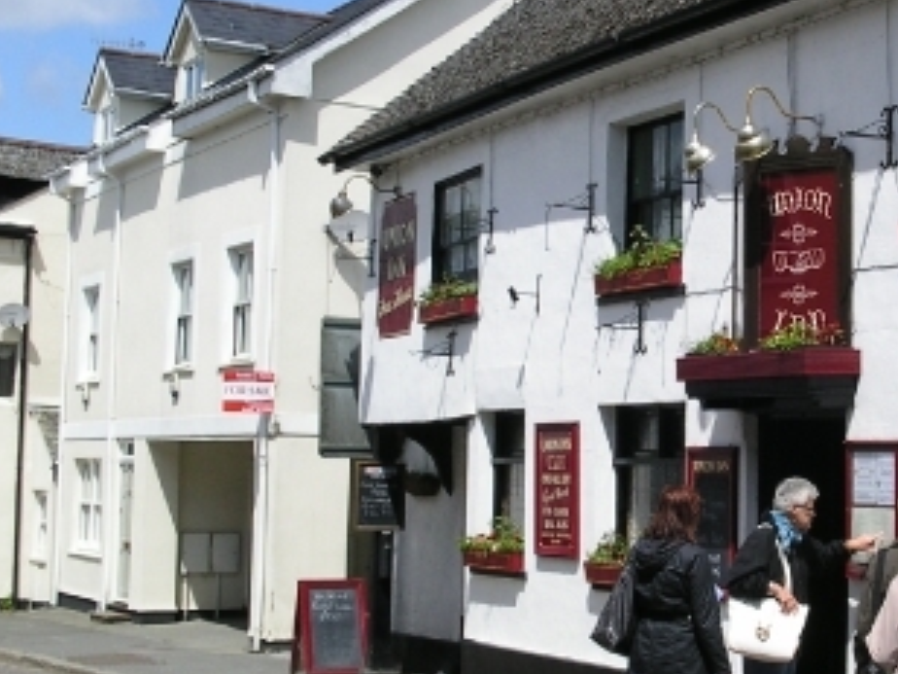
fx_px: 1920
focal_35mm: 74
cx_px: 729
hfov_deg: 25.8
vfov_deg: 19.9
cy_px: 363
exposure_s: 1/750
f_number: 5.6
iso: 100
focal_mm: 7.8
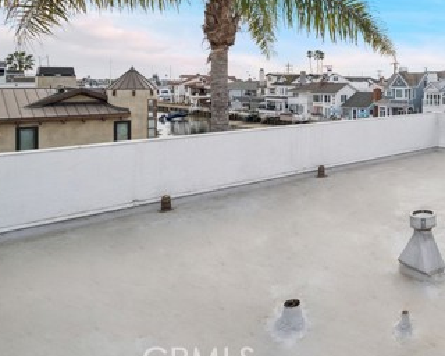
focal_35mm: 30
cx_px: 424
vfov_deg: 46.5
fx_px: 395
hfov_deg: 50.1
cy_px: 83
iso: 100
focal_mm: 16
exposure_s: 1/250
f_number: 9
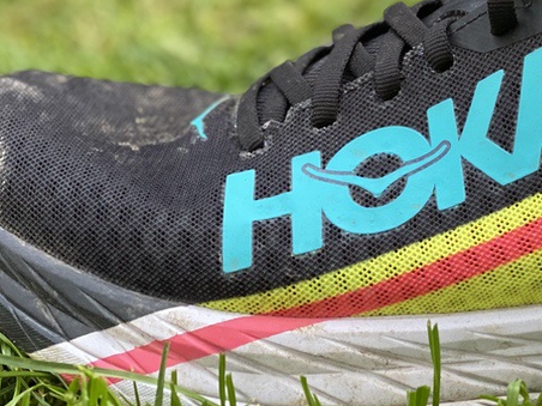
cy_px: 211
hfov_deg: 16.9
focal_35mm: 115
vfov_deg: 12.9
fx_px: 1801
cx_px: 458
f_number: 2
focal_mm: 6
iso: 160
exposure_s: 1/122
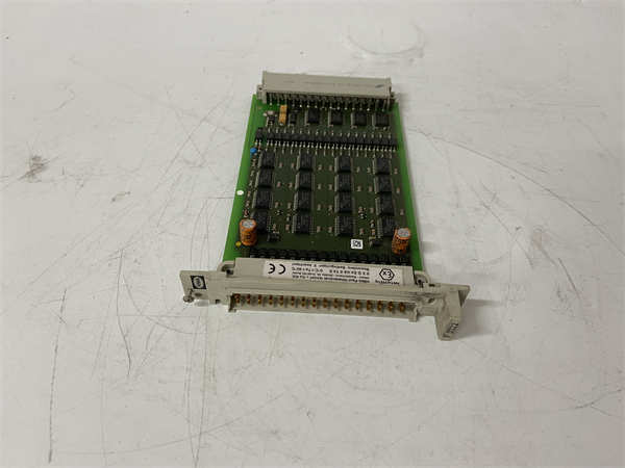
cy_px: 234
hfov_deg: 67.3
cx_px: 312
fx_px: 469
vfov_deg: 53.1
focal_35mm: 26
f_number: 1.8
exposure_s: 1/50
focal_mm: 4.25
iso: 80
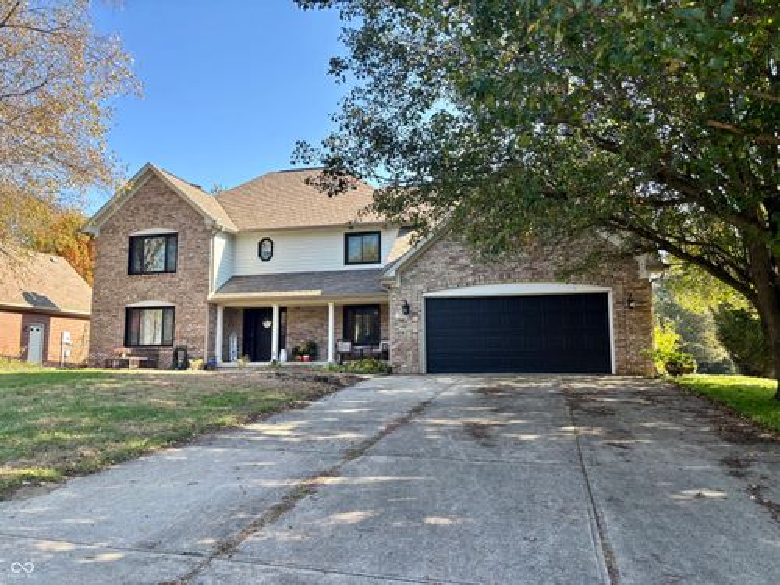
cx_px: 390
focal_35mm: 26
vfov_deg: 53.1
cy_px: 292
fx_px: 586
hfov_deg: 67.3
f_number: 1.6
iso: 50
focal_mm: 5.96
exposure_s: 1/550
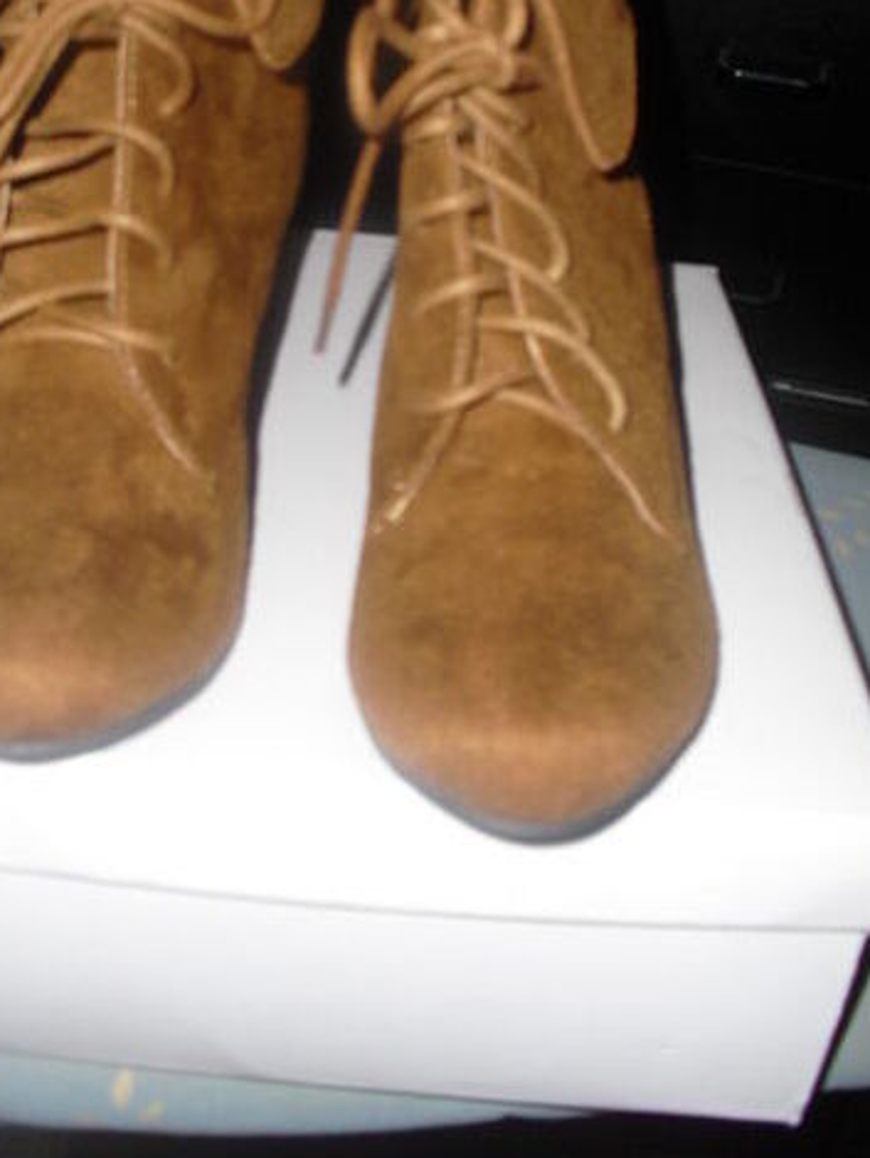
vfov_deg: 38.4
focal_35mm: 49
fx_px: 1641
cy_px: 372
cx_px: 325
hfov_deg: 29.6
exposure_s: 1/60
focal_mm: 6.3
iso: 100
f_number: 3.1
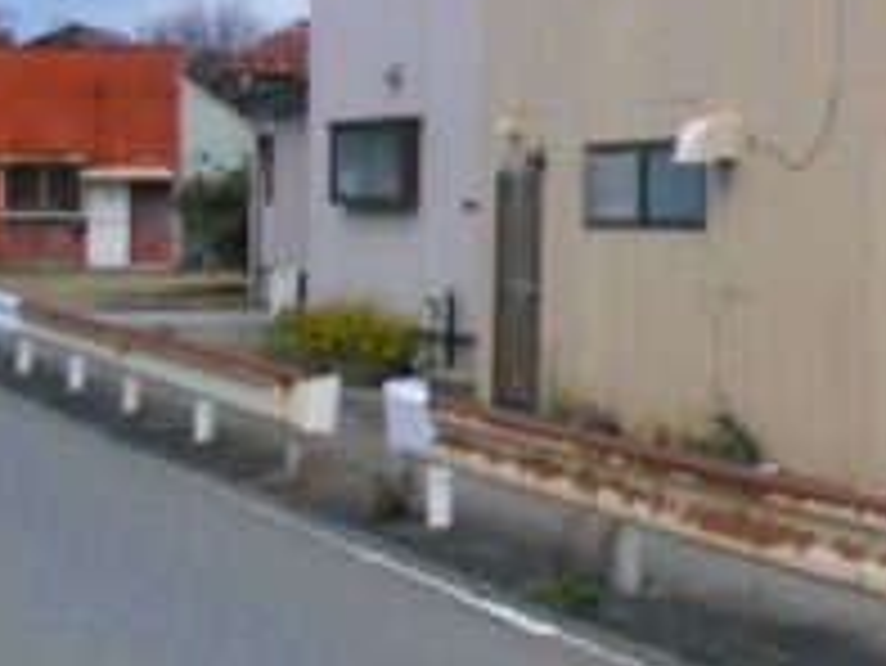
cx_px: 967
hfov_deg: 27.0
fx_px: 1690
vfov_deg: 21.8
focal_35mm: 66
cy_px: 79
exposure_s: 1/160
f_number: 3.2
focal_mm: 4.6
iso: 800
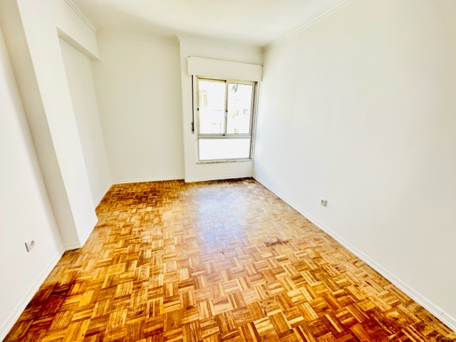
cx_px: 228
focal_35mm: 14
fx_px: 184
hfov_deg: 102.1
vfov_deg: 85.7
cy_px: 171
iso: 100
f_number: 2.2
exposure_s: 1/99
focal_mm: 2.22
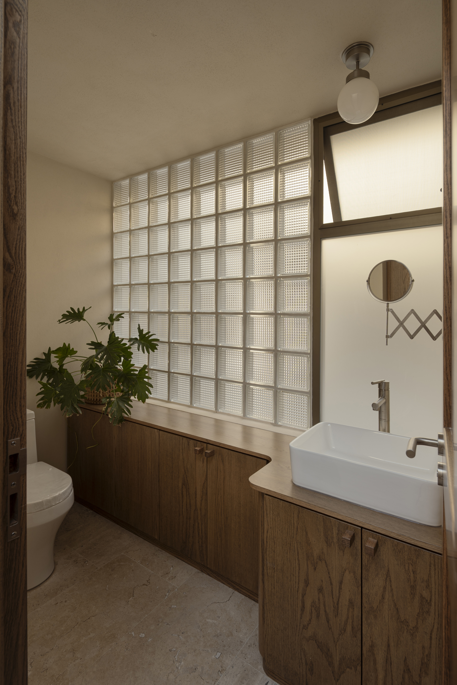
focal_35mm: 17
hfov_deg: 70.4
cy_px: 342
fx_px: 324
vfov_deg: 93.3
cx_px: 228
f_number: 10
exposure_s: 1/2
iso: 100
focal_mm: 17
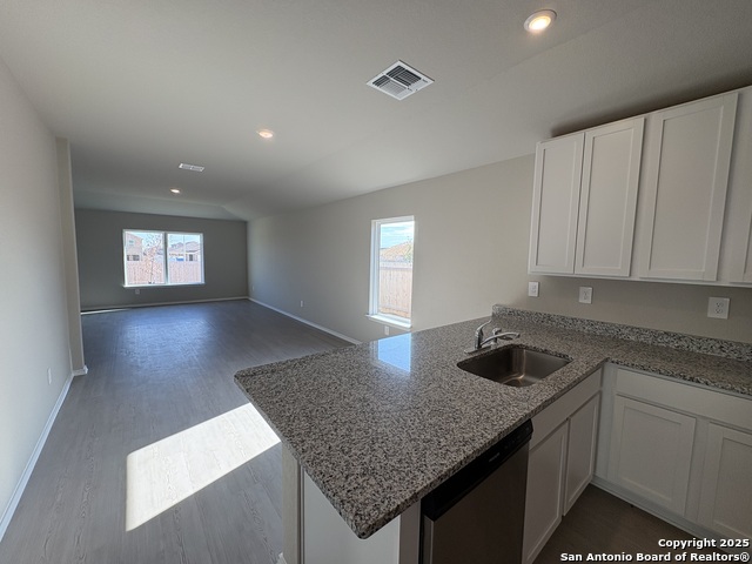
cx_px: 376
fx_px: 304
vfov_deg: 85.7
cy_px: 282
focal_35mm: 14
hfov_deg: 102.1
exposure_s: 1/147
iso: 64
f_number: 2.2
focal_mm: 2.22
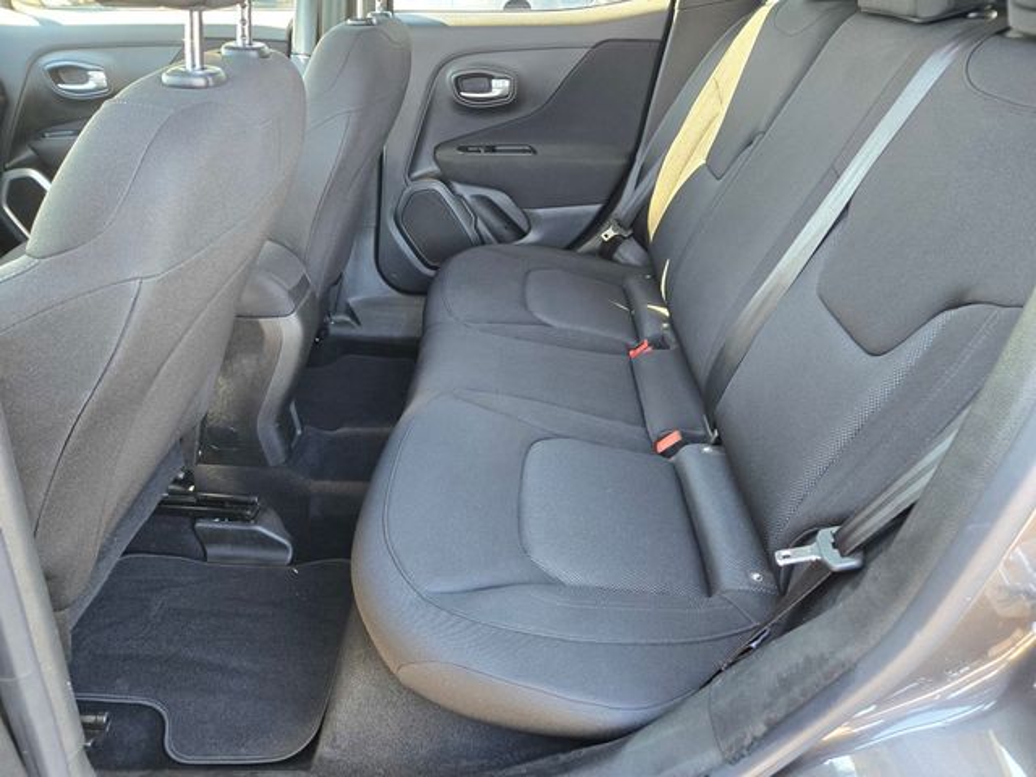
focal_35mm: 23
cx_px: 518
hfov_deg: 73.9
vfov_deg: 58.9
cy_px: 388
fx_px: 688
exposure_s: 1/70
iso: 320
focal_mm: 5.4
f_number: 1.8
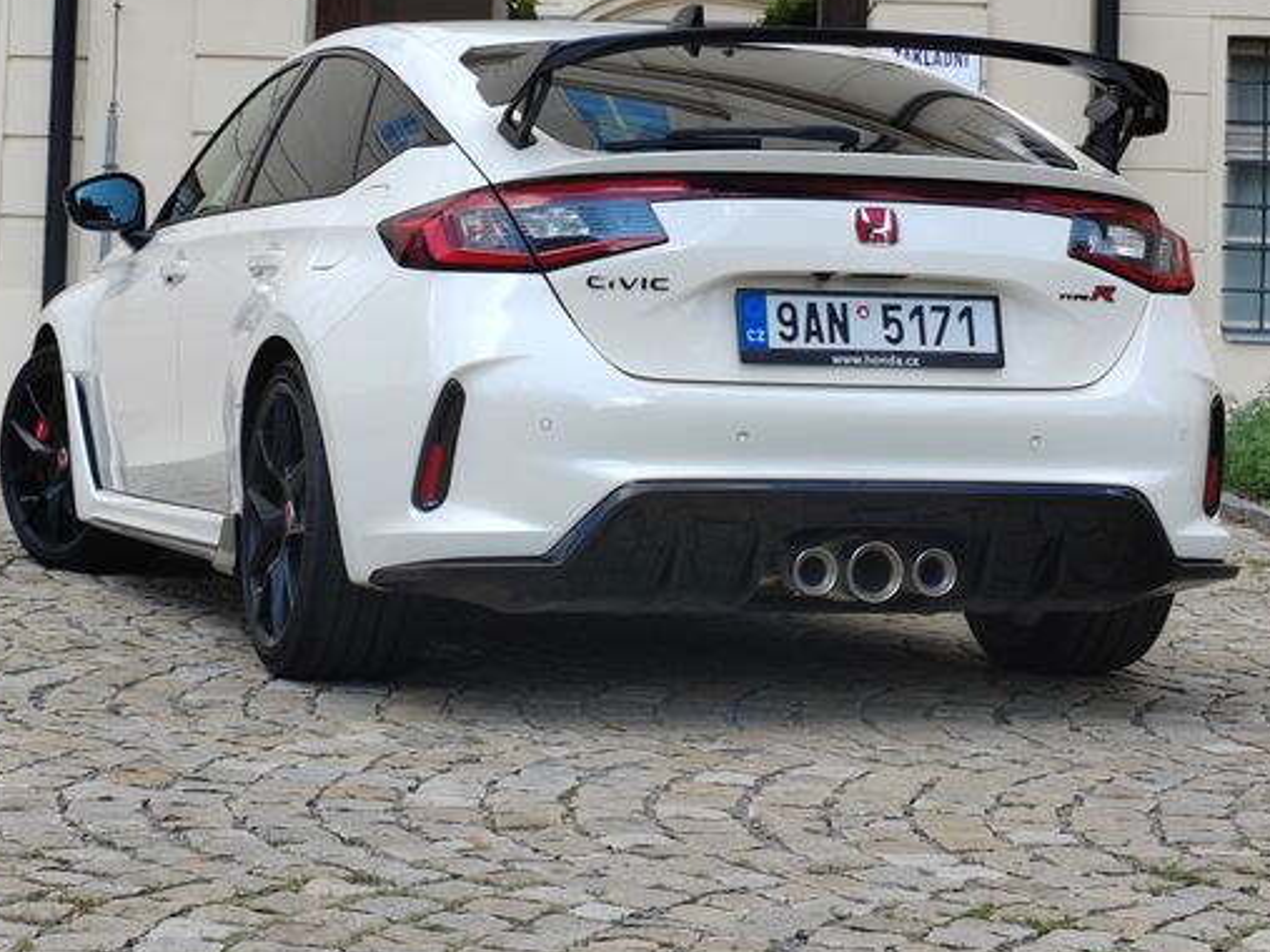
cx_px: 594
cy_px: 162
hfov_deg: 21.5
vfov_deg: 16.1
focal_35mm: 91
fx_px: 3338
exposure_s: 1/369
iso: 100
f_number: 1.9
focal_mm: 5.52
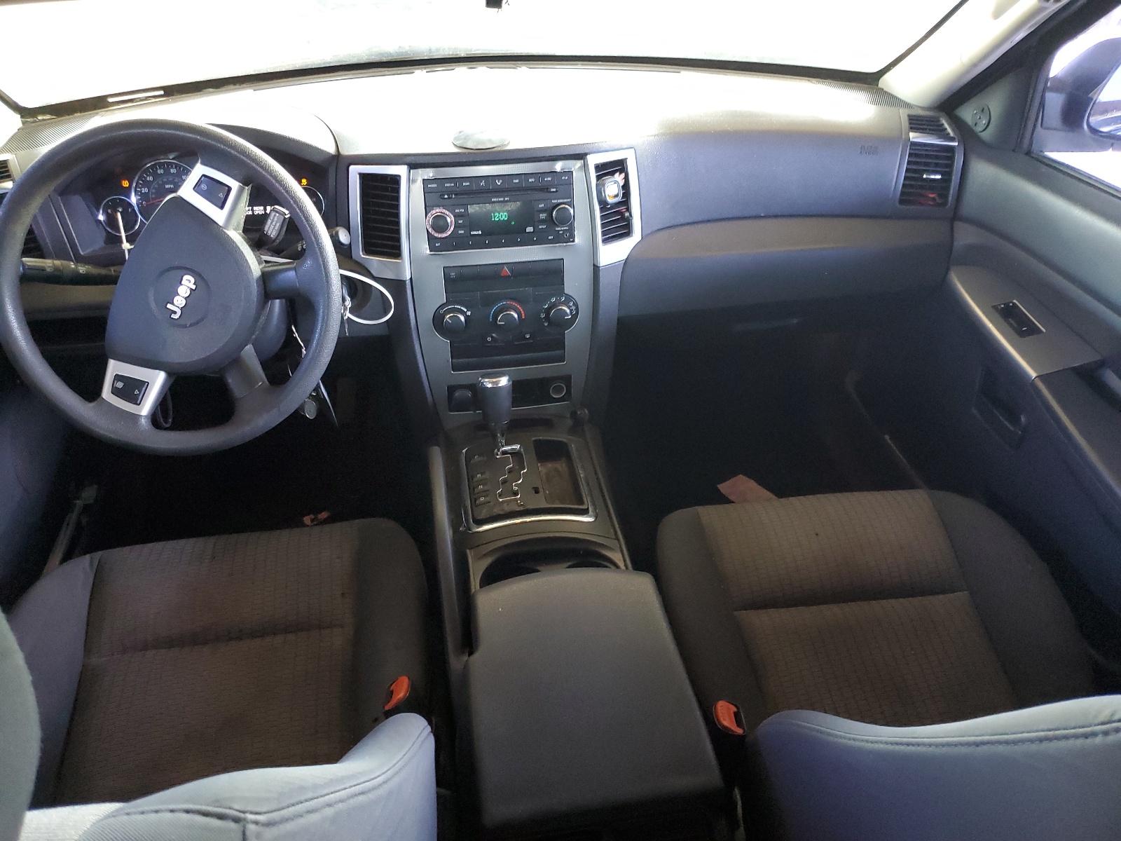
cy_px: 420
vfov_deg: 53.1
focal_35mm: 26
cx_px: 560
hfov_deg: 67.3
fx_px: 842
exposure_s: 1/60.2
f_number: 1.5
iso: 307
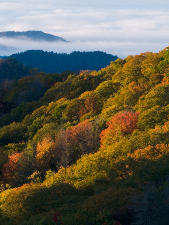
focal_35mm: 352
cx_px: 69
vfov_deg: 5.6
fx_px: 2289
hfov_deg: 4.2
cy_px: 75
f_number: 11
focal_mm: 105
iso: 200
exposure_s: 1/15
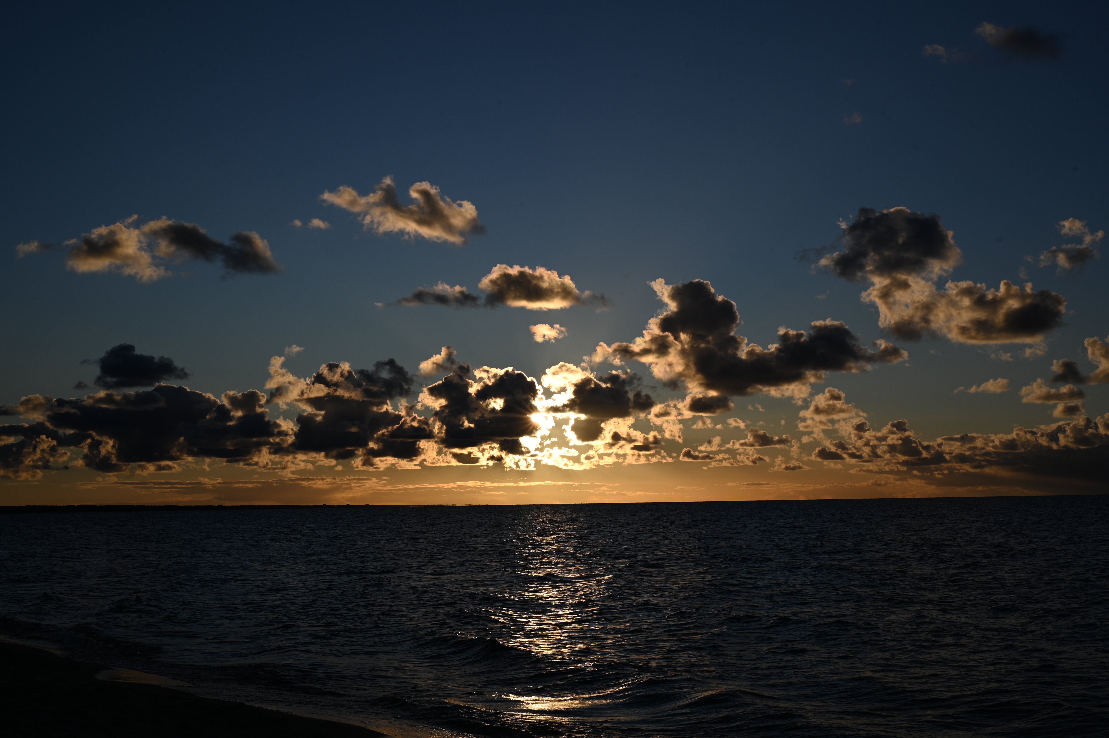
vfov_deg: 30.5
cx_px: 554
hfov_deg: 44.5
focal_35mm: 44
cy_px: 369
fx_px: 1355
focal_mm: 44
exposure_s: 1/400
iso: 100
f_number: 16
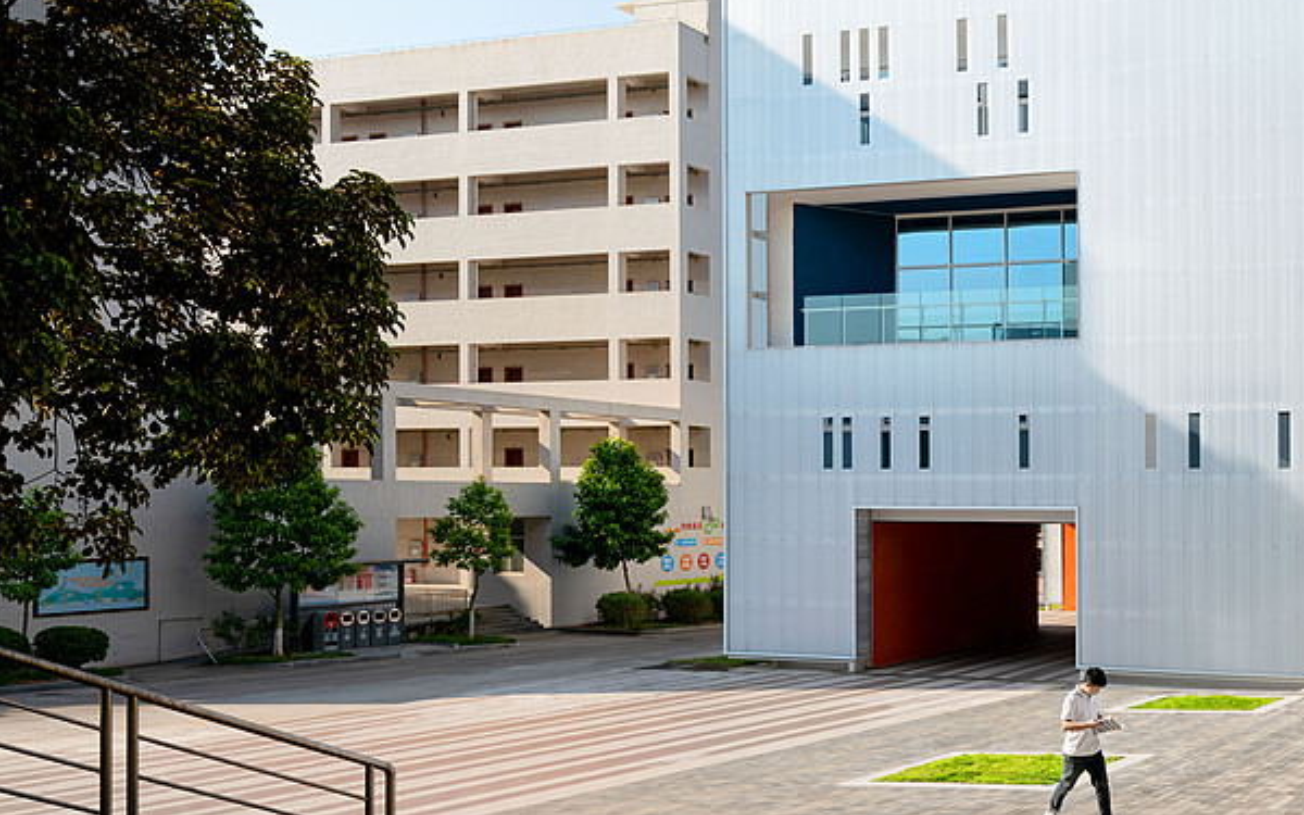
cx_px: 1284
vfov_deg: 32.3
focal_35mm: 37
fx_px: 1315
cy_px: 43
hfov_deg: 45.2
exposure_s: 1/250
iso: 100
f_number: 11
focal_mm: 17
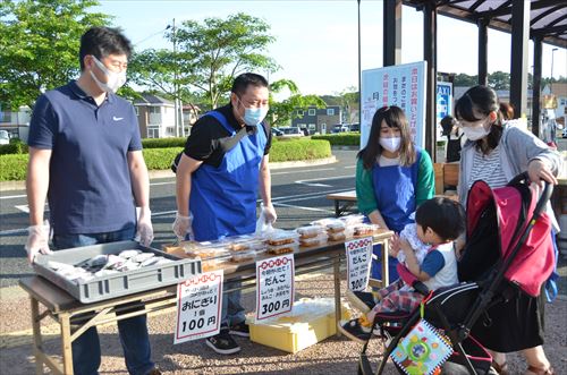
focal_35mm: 33
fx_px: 519
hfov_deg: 57.3
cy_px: 188
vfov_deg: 39.8
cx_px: 284
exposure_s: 1/640
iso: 320
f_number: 22
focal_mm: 22
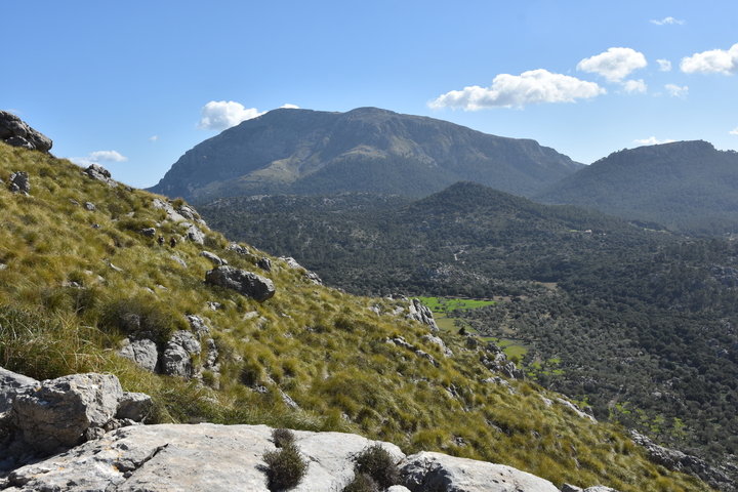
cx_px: 369
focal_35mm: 36
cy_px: 246
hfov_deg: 53.1
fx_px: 738
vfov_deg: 36.9
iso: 160
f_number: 8
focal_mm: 24
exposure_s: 1/500
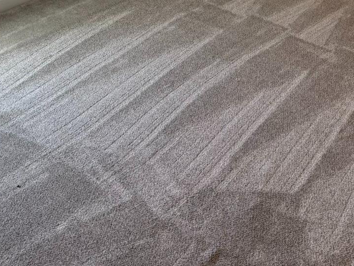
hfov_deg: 27.8
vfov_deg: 19.7
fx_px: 695
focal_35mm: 68
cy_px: -87
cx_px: 299
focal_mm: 6.76
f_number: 1.78
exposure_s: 1/120
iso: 100
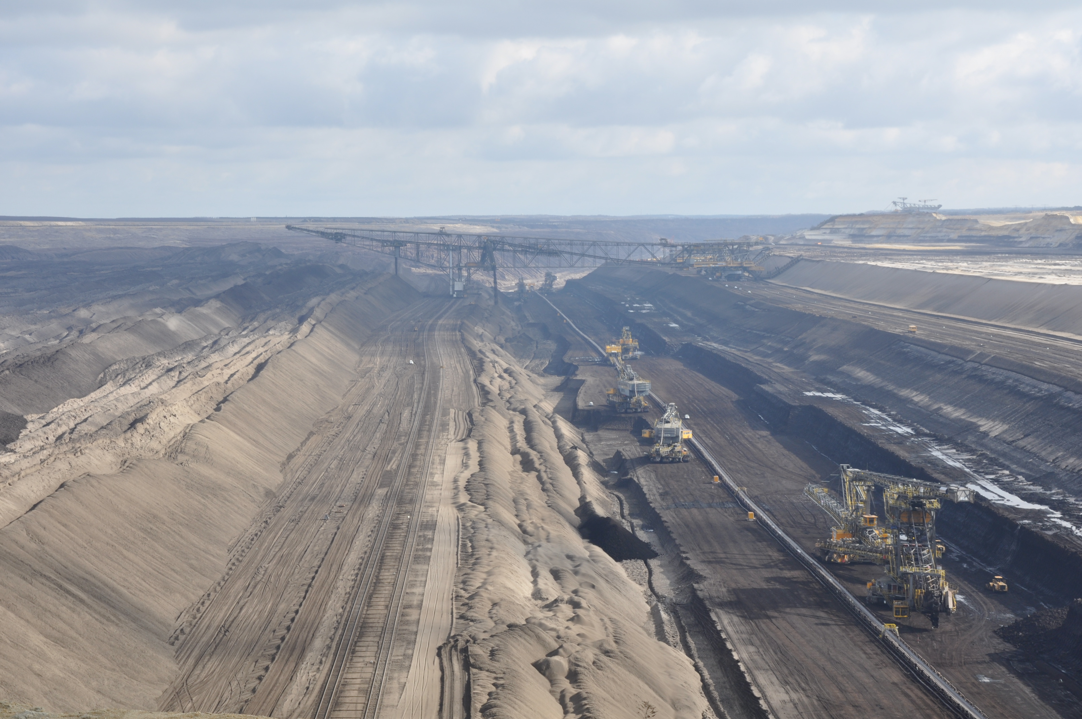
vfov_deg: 18.1
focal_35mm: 75
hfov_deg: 27.0
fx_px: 2251
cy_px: 360
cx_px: 541
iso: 200
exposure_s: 1/125
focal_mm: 50
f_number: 11
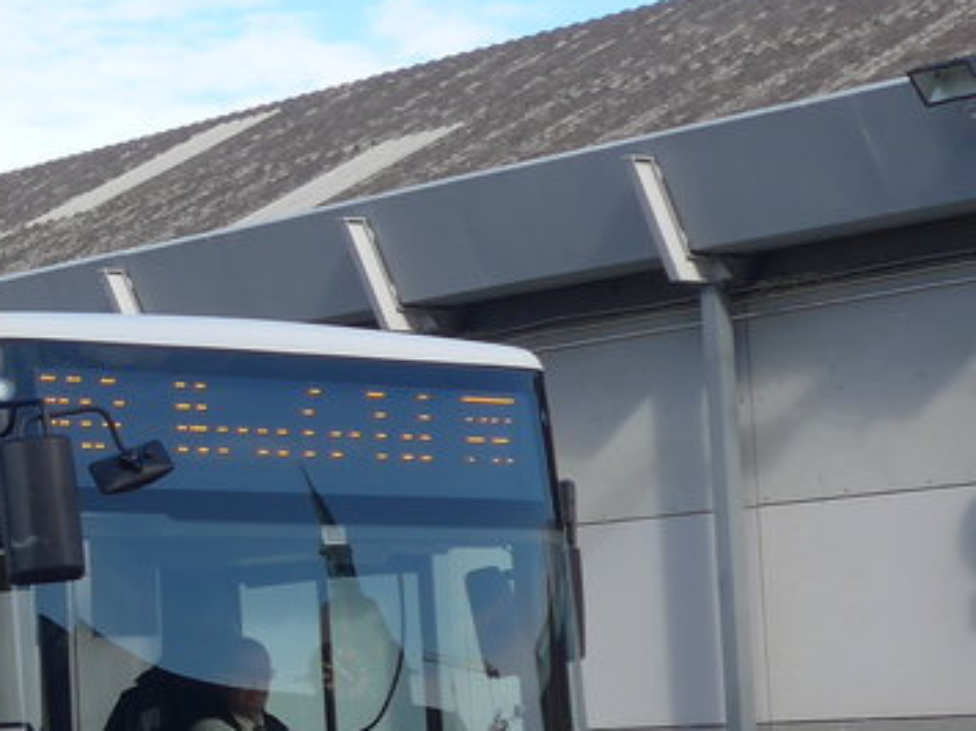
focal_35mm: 132
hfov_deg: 14.3
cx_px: -322
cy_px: 431
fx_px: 3720
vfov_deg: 11.2
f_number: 2.8
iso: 80
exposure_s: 1/1000
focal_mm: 8
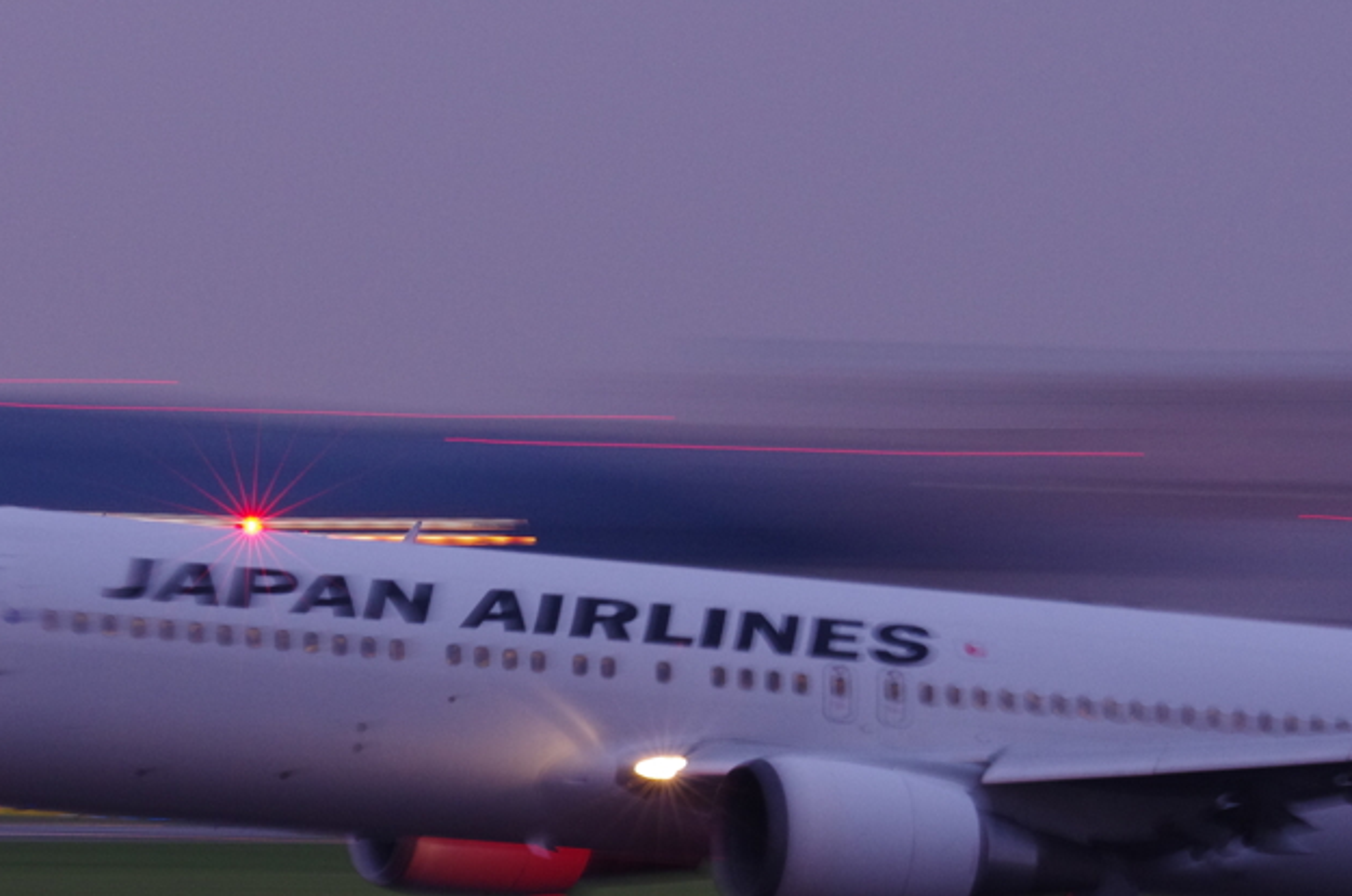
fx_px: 11056
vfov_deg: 4.6
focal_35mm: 295
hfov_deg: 7.0
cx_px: 452
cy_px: 591
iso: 800
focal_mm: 120
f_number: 8
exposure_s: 1/6
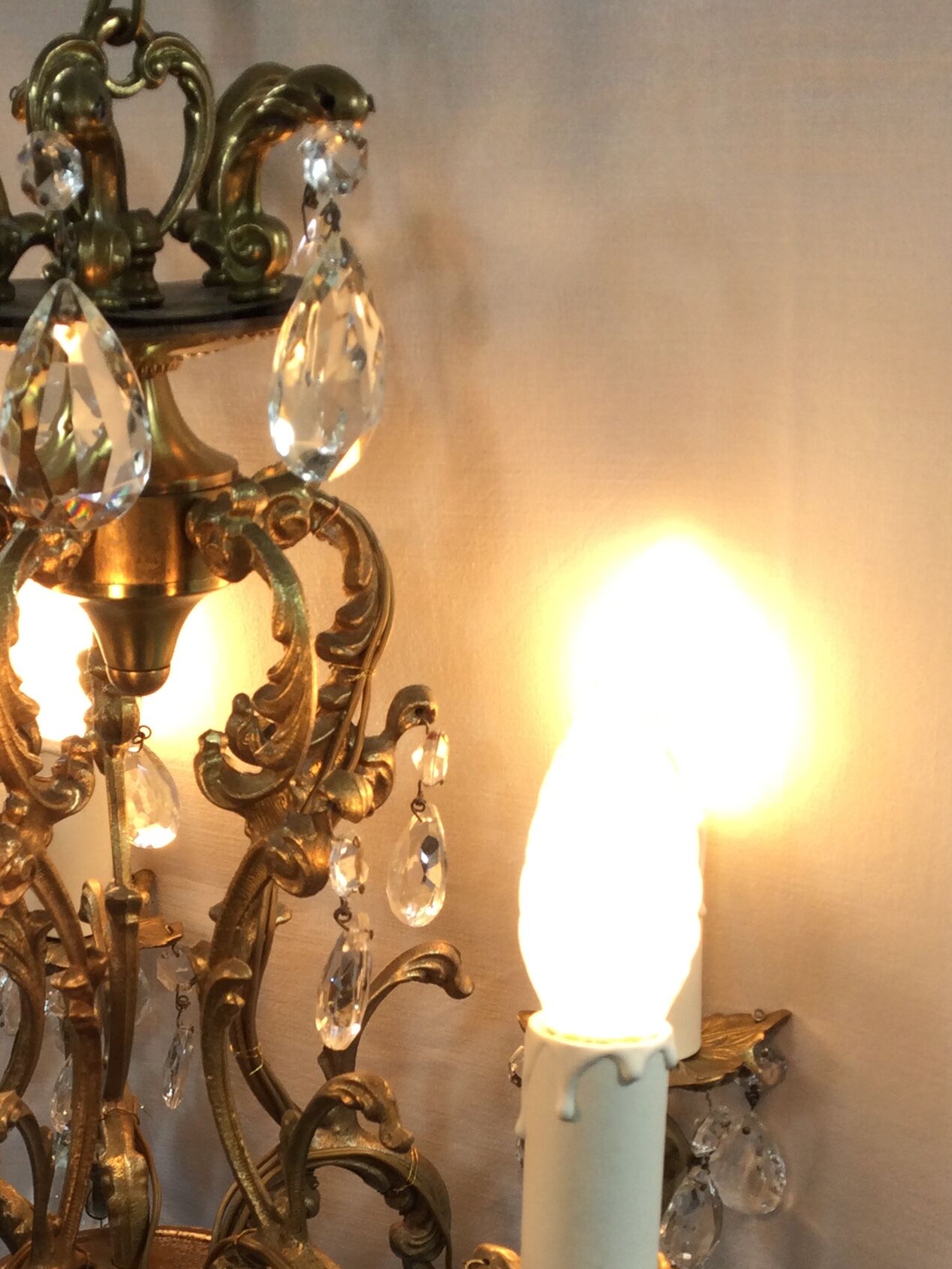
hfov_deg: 23.9
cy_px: 971
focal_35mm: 60
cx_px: 138
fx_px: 2200
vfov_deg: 31.5
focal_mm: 3.3
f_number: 2.4
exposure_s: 1/100
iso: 25
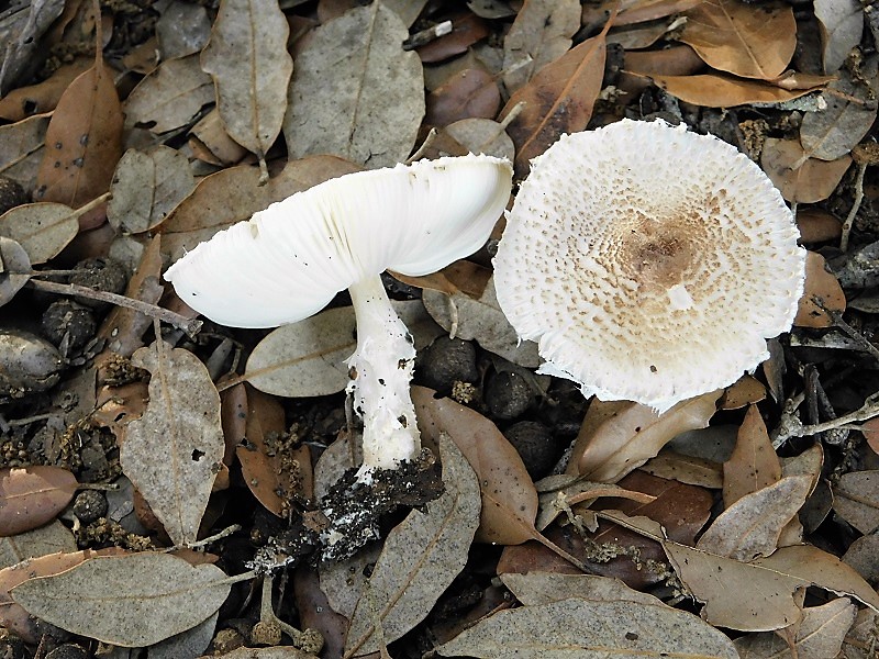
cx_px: 440
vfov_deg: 20.7
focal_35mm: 71
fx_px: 1803
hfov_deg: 27.4
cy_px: 330
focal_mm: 12.6
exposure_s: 1/30
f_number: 4.3
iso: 280
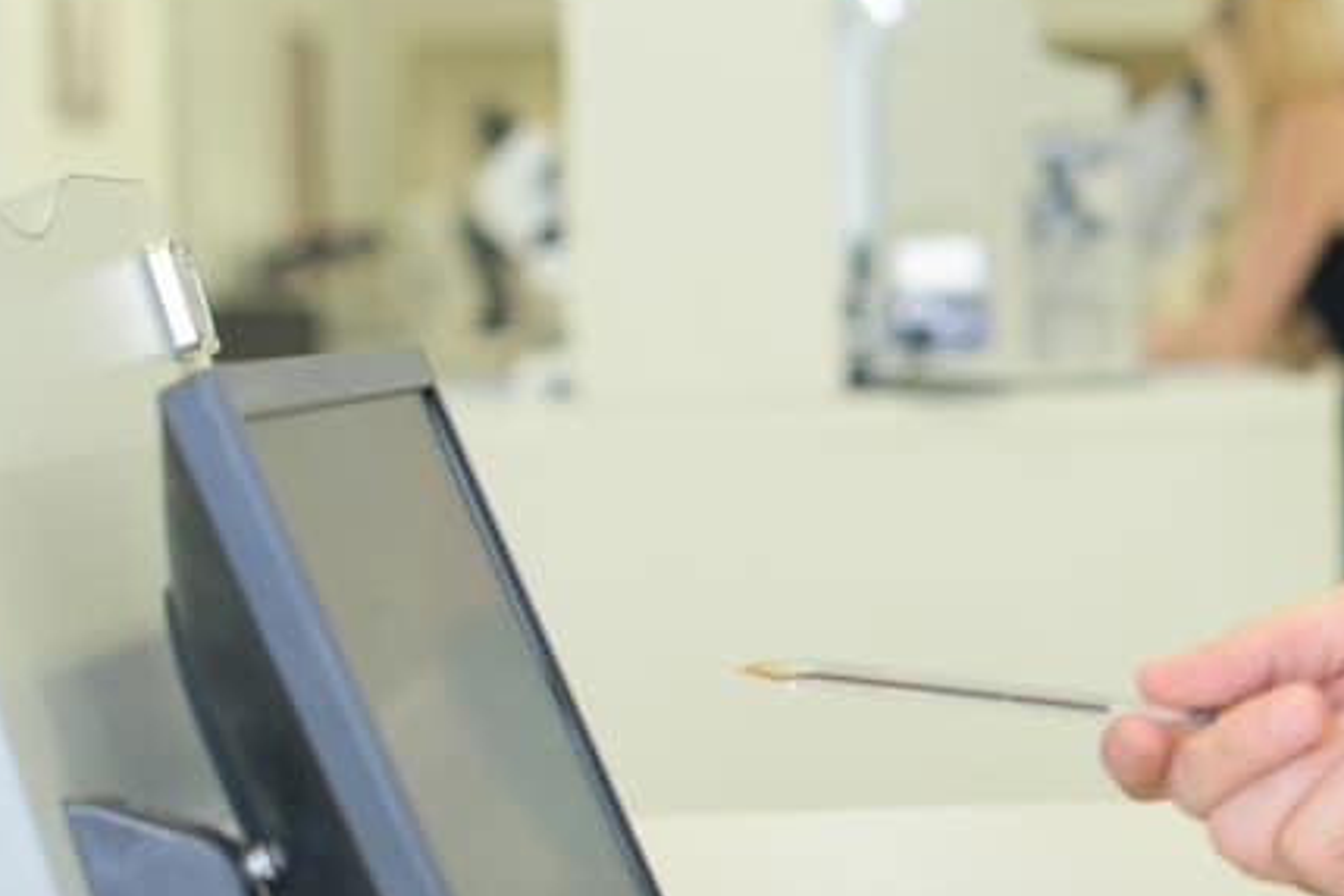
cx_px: 1498
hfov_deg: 14.3
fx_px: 5226
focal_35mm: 140
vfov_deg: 9.8
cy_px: 356
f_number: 3.2
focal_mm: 50
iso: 250
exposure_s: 1/100
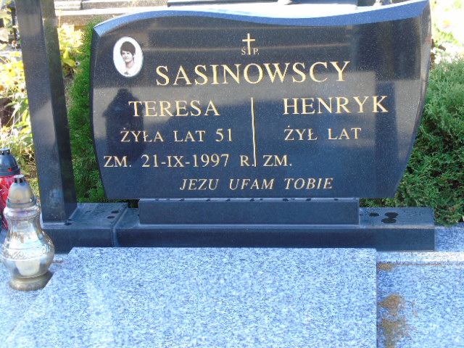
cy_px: 174
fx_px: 952
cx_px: 232
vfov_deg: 20.7
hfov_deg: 27.4
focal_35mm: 71
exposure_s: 1/30
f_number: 4.7
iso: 100
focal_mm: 13
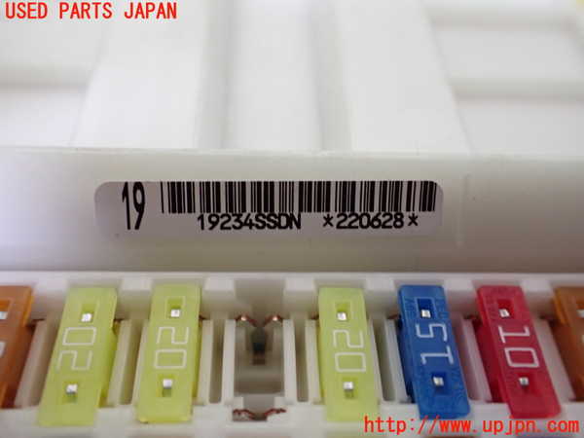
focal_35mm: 30
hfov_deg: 60.0
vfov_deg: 46.8
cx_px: 292
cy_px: 219
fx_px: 506
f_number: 2.3
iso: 800
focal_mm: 5.4
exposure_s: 1/80
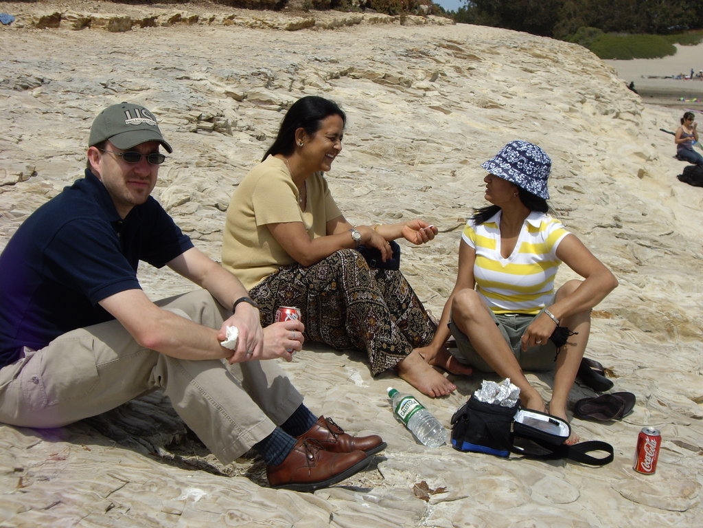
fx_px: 1117
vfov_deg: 26.6
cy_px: 264
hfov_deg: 34.9
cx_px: 352
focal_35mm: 55
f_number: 5.2
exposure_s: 1/500
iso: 50
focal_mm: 9
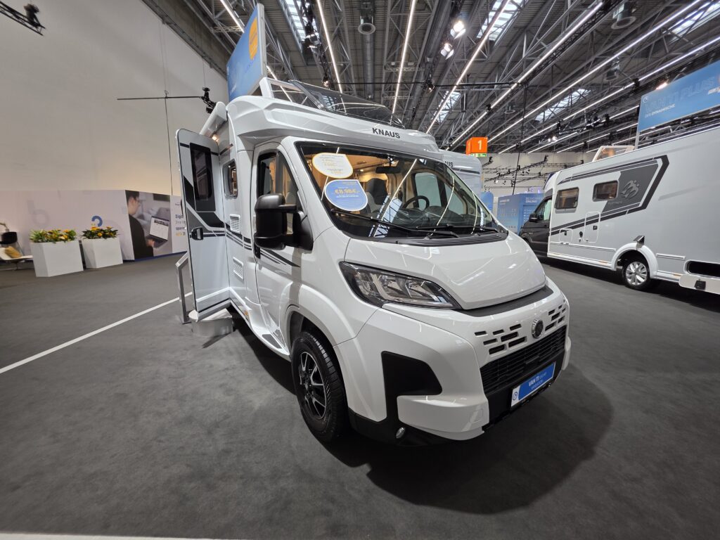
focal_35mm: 13
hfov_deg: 106.2
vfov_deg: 89.9
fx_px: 270
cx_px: 360
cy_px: 270
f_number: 1.9
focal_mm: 2.2
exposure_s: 1/50.3
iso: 40
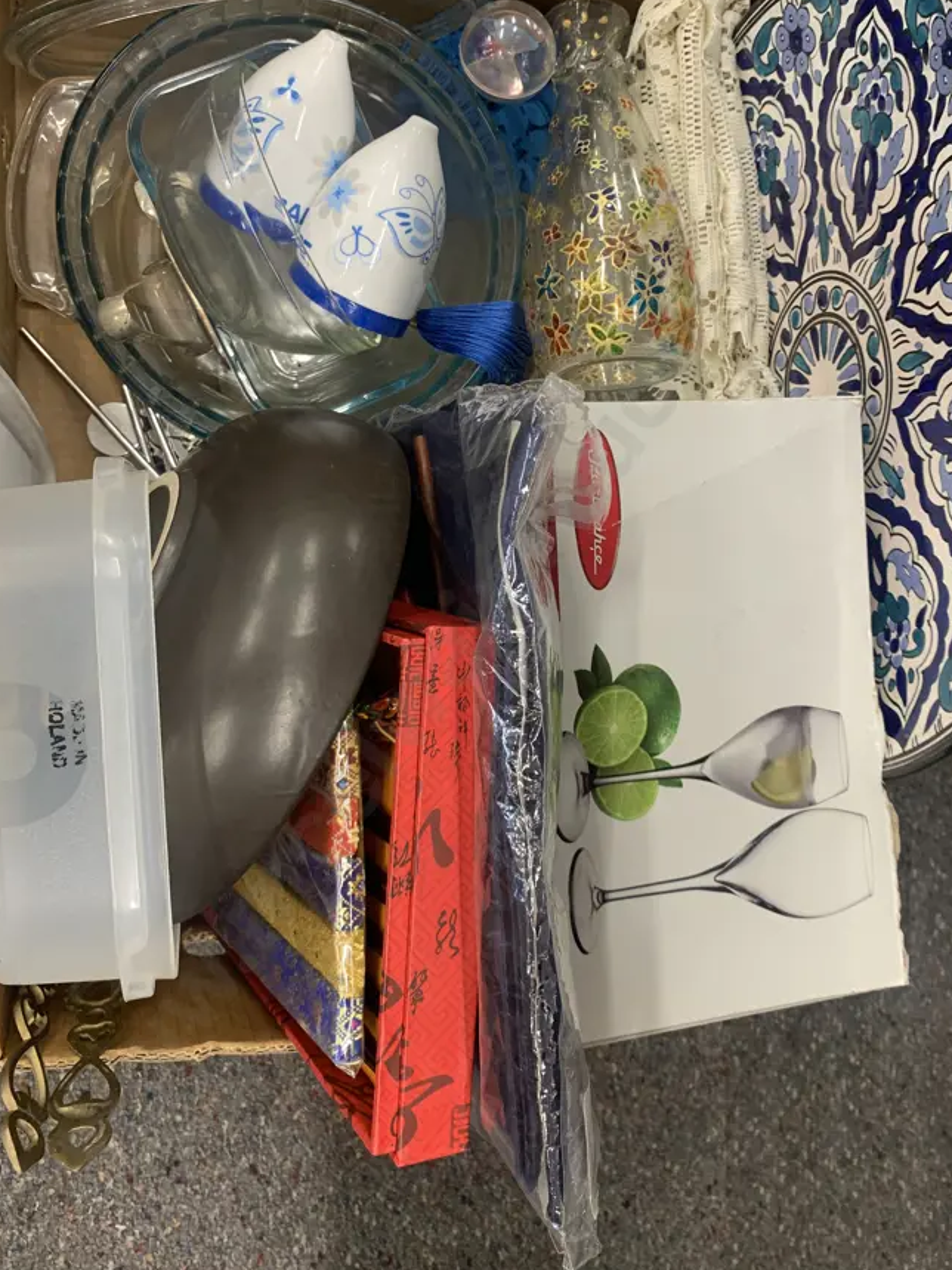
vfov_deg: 58.2
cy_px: 556
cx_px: 529
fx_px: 1137
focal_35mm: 31
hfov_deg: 45.4
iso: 125
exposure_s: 1/50
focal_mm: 4.25
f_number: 1.8
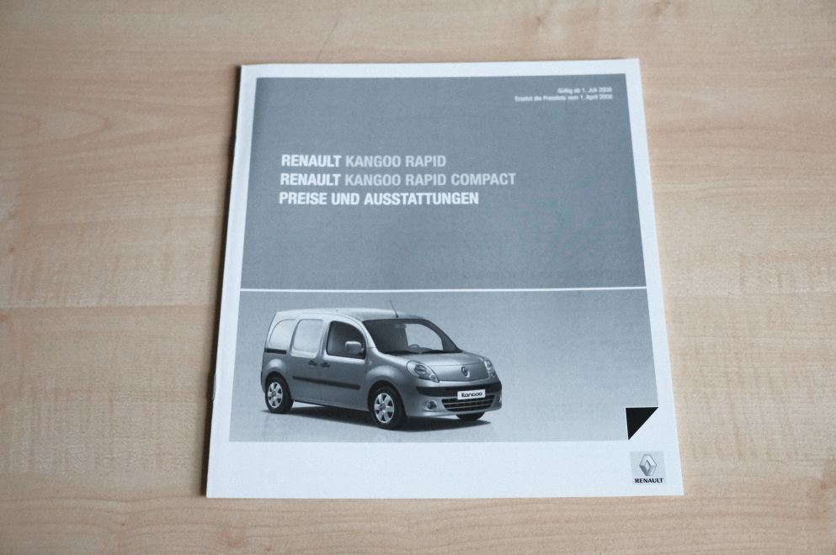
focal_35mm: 36
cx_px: 418
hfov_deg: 53.2
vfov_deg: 36.8
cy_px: 278
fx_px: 835
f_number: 3.6
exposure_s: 1/550
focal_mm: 24.3
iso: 6400
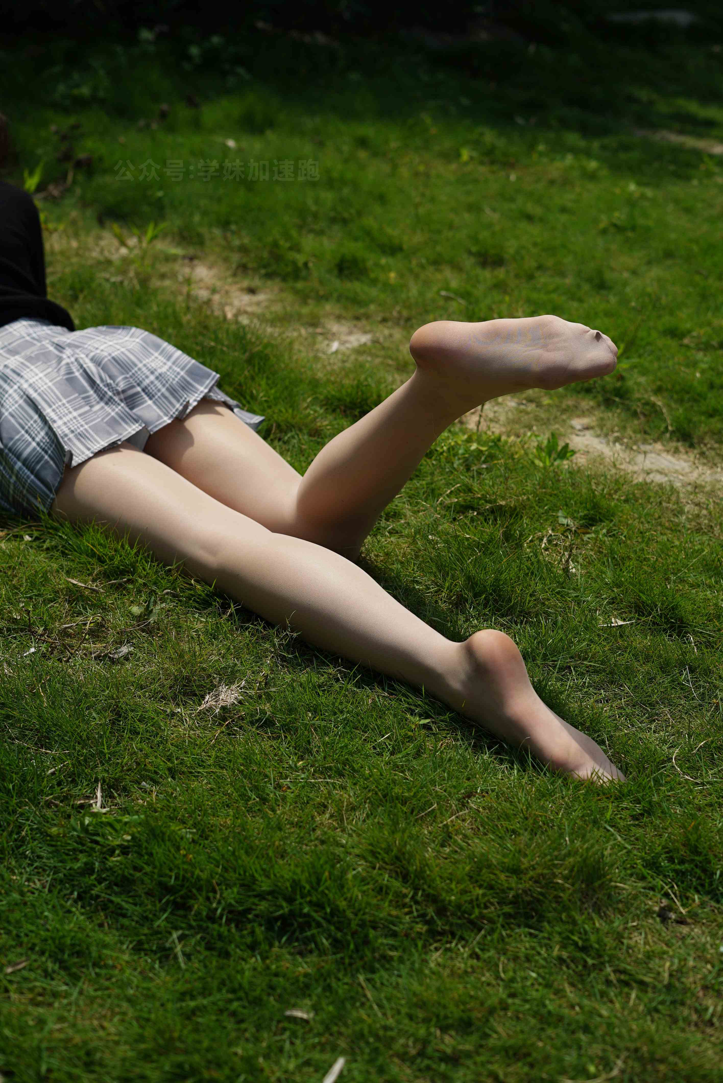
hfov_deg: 27.0
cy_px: 542
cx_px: 362
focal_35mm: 50
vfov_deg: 39.6
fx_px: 1504
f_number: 4
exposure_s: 1/1000
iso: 64
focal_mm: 50
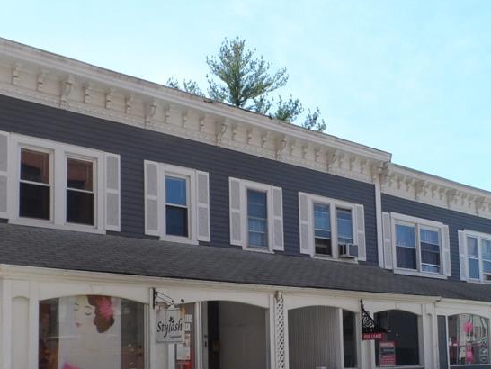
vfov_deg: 31.6
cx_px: 257
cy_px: 275
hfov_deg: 42.0
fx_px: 639
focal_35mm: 45
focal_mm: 4
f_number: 4.5
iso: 80
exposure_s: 1/350
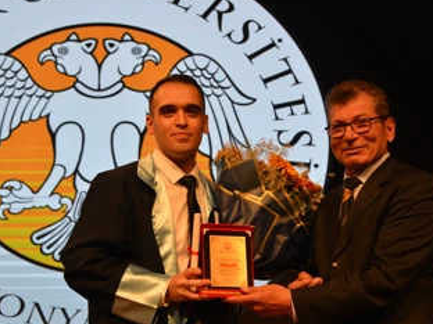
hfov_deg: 29.8
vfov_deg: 22.6
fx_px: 813
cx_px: 248
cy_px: 185
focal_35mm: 65
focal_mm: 48
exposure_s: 1/100
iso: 400
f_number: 5
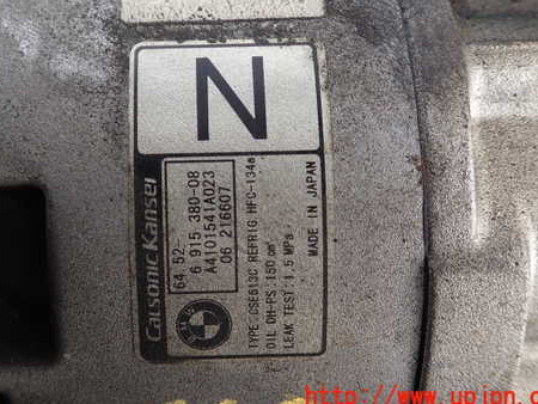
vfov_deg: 35.7
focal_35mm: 40
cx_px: 216
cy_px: 143
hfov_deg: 46.5
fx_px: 622
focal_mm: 5.4
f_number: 2.3
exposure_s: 1/80
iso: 100
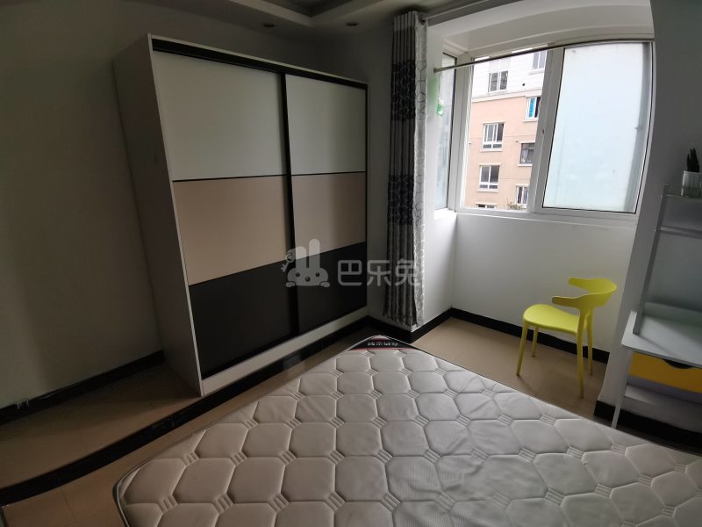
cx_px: 351
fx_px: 345
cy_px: 264
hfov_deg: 91.0
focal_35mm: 17
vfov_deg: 74.7
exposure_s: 1/197
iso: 50
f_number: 2.4
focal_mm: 1.78
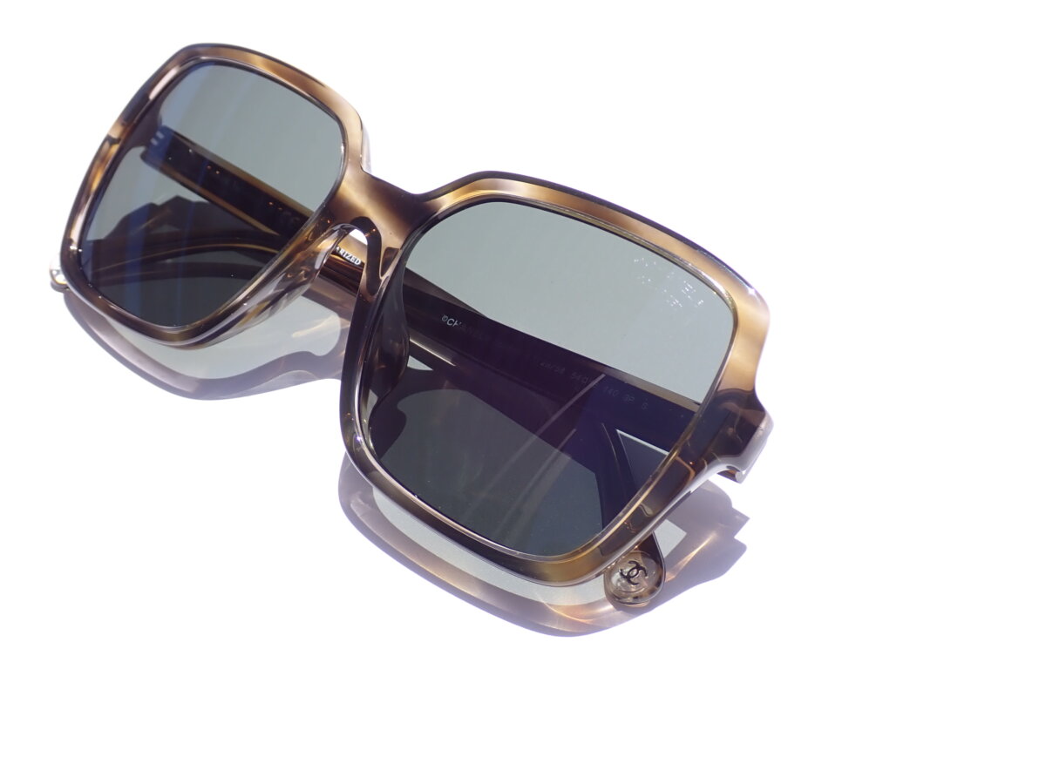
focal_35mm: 44
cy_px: 392
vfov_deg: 32.9
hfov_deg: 42.9
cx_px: 523
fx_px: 1330
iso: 100
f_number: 4
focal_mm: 7.84
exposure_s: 1/640
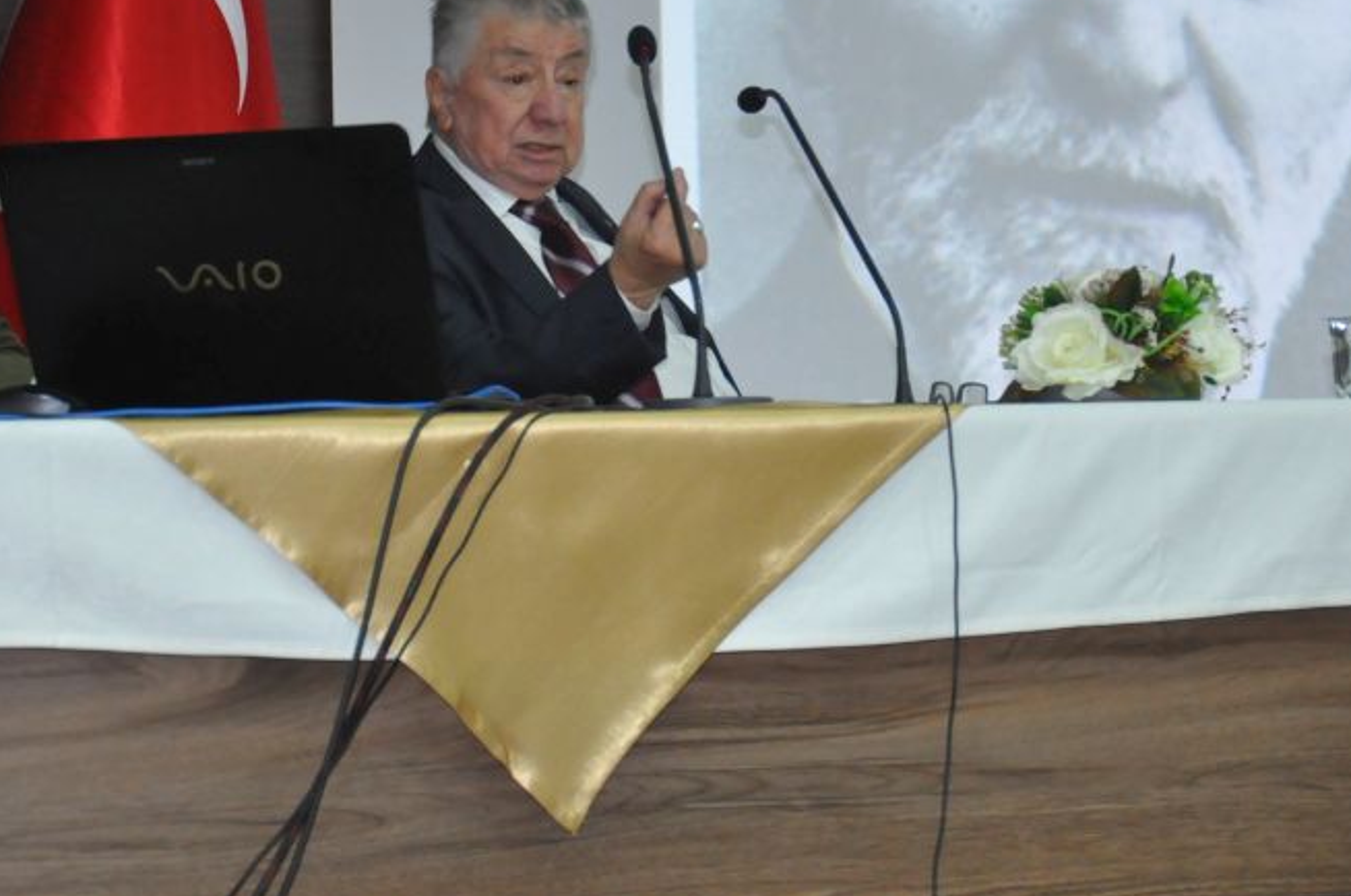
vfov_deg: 11.5
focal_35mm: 118
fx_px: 4422
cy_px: 173
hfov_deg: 17.4
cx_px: 737
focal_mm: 48
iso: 2000
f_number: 5
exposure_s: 1/60
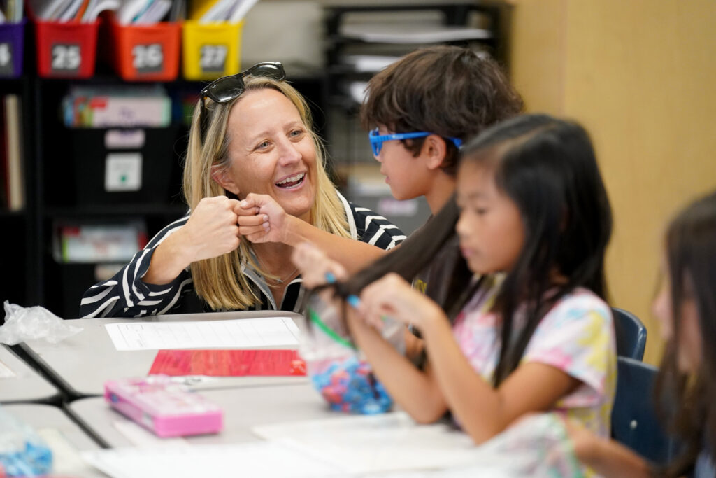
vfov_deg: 7.9
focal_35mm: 174
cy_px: 239
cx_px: 358
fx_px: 3461
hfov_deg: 11.8
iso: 4000
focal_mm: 174
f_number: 2.8
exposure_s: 1/400
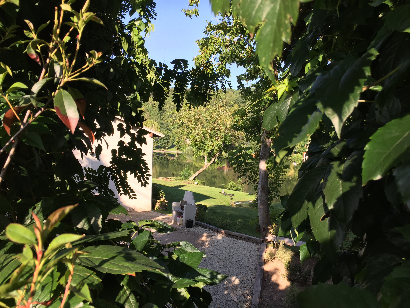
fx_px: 343
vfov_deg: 48.2
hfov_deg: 61.7
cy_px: 154
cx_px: 205
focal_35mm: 29
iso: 32
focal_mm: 4.15
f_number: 2.2
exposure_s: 1/549
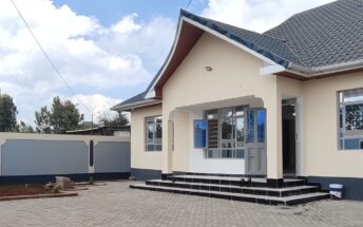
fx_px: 317
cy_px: 143
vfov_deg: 39.2
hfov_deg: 59.6
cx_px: 169
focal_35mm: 32
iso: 51
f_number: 2.2
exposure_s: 1/1013
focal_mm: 1.66
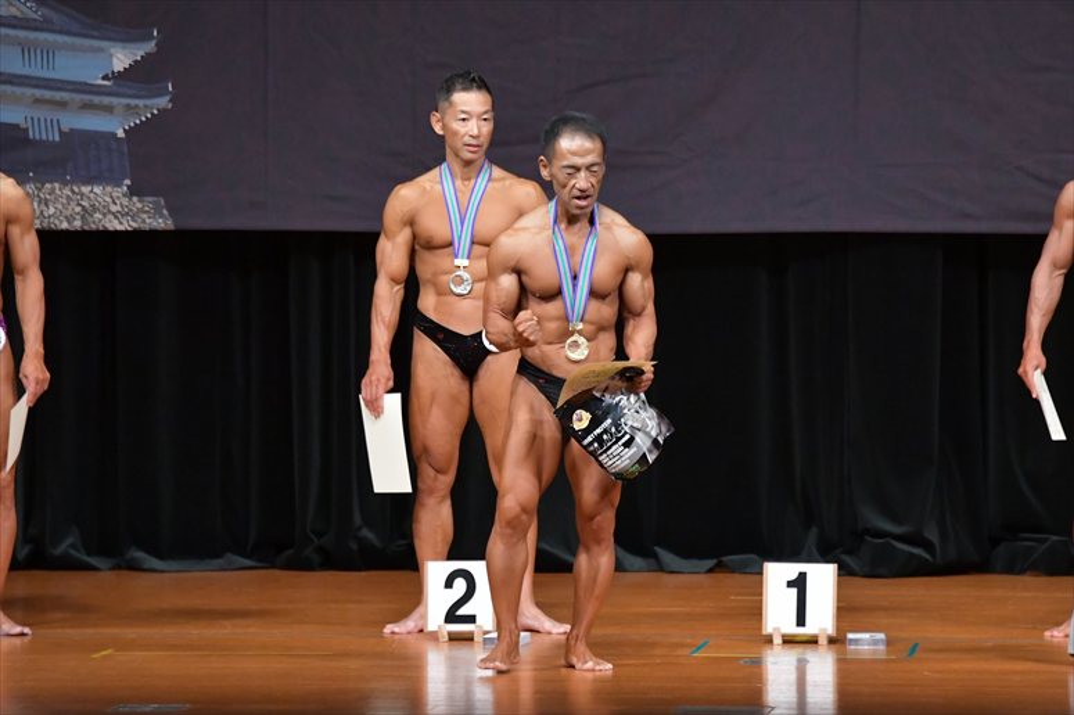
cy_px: 358
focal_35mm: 270
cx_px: 537
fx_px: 8051
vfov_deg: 5.1
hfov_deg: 7.6
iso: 5000
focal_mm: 180
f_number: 5.6
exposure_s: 1/400
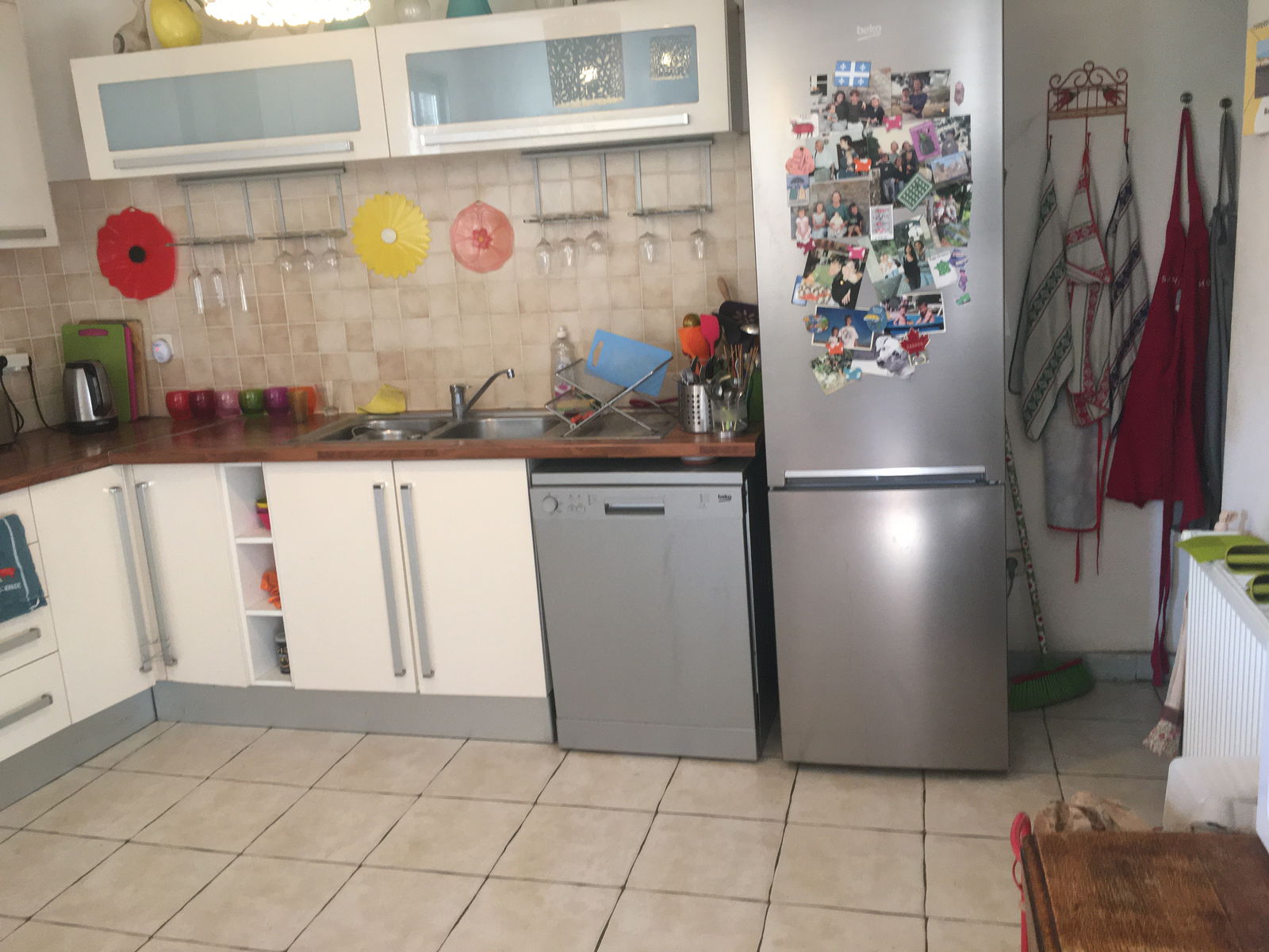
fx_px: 1063
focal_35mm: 29
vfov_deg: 48.2
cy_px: 476
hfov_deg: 61.7
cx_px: 634
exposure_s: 1/33
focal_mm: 4.15
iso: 100
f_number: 2.2
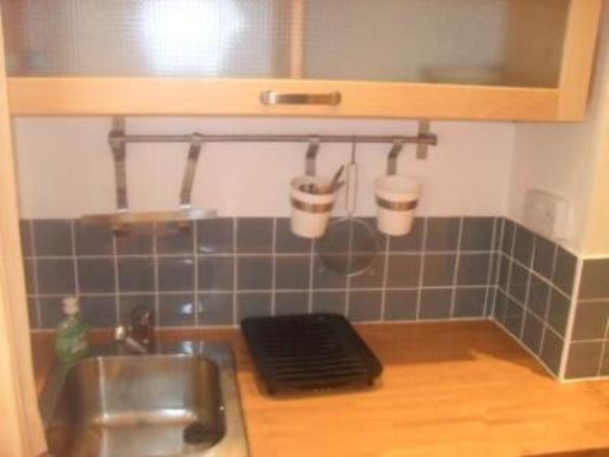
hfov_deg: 52.6
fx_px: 616
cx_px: 304
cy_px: 228
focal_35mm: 35
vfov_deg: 40.7
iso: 400
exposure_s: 1/45
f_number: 2.8
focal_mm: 6.2
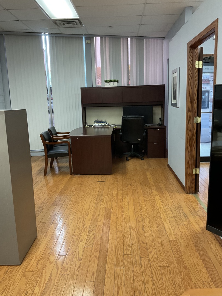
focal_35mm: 29
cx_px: 111
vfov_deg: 61.7
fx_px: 248
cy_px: 148
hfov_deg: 48.2
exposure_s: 1/60
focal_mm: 3
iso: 200
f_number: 1.8
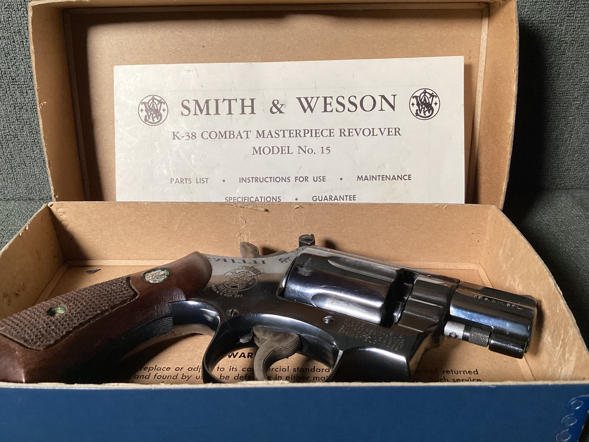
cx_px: 294
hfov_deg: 58.3
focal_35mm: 31
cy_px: 221
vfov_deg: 45.4
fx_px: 528
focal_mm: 3.3
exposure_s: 1/60
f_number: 2.4
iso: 125
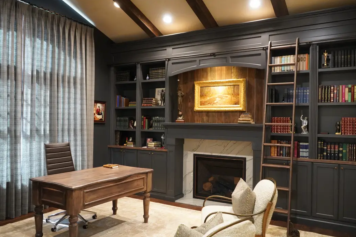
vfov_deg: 44.9
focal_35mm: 29
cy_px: 121
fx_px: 287
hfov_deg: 63.7
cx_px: 181
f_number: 3.5
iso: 8000
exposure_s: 1/160
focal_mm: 28
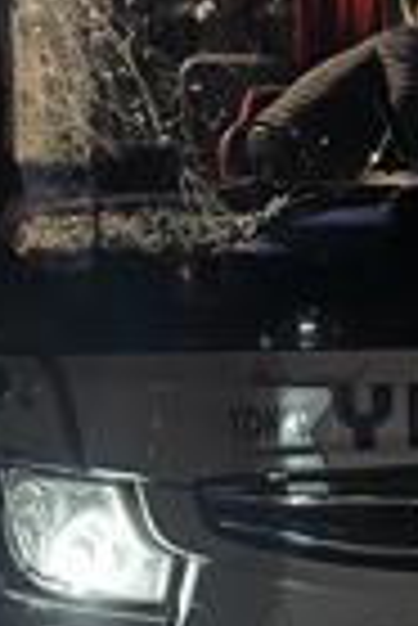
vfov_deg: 19.2
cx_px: -27
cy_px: 198
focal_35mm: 106
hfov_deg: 12.7
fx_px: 1841
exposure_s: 1/20
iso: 1000
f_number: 1.5
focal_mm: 5.7
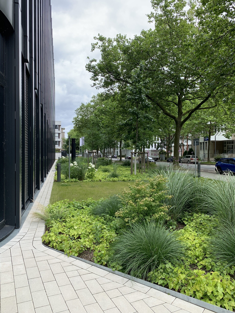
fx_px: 235
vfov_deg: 67.3
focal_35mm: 26
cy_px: 156
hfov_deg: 53.1
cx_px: 118
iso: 25
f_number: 1.8
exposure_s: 1/732
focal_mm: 4.25
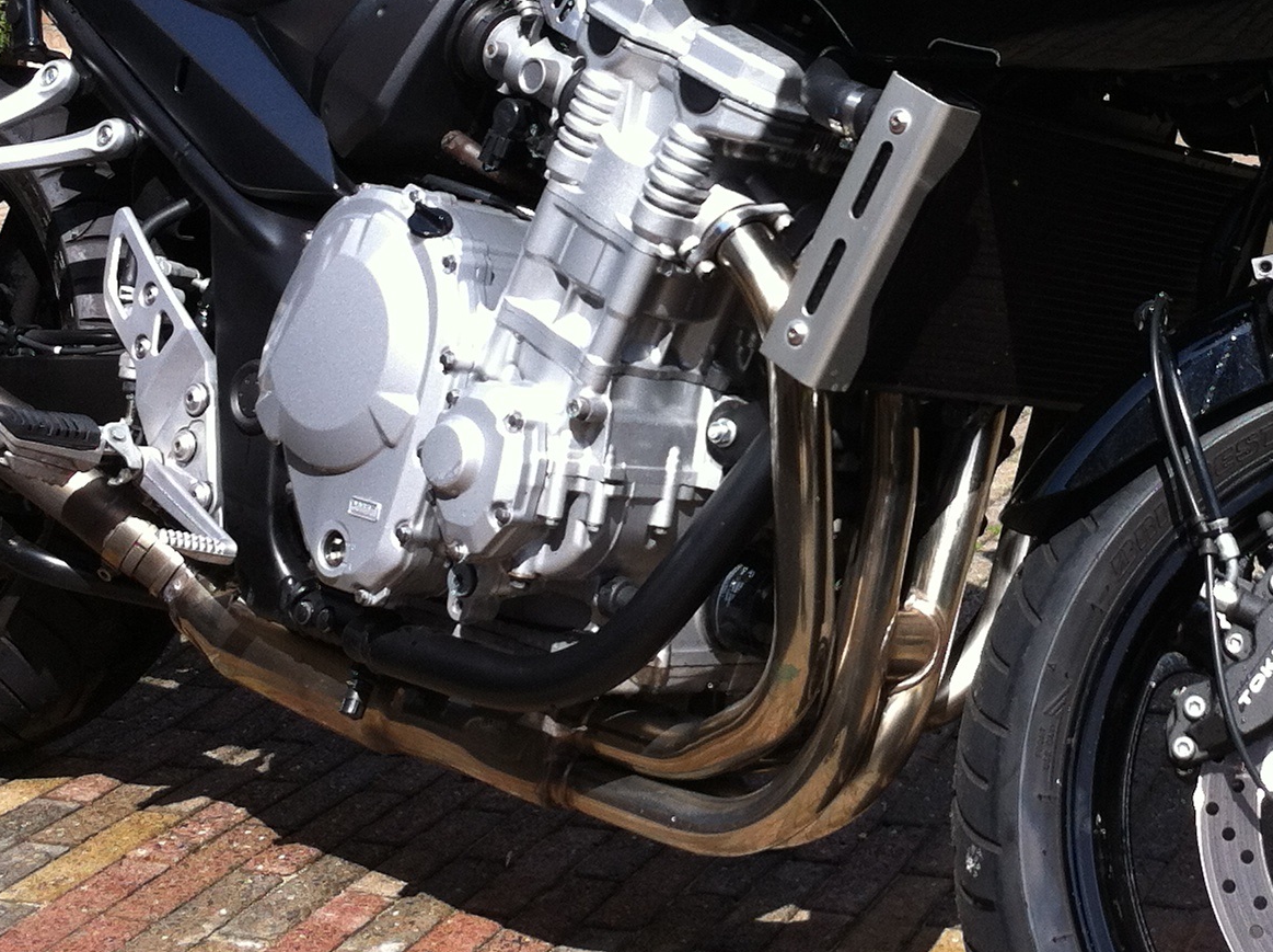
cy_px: 265
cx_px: 871
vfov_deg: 18.8
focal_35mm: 78
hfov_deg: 24.9
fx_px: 2865
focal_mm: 3.85
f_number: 2.8
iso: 80
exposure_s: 1/670
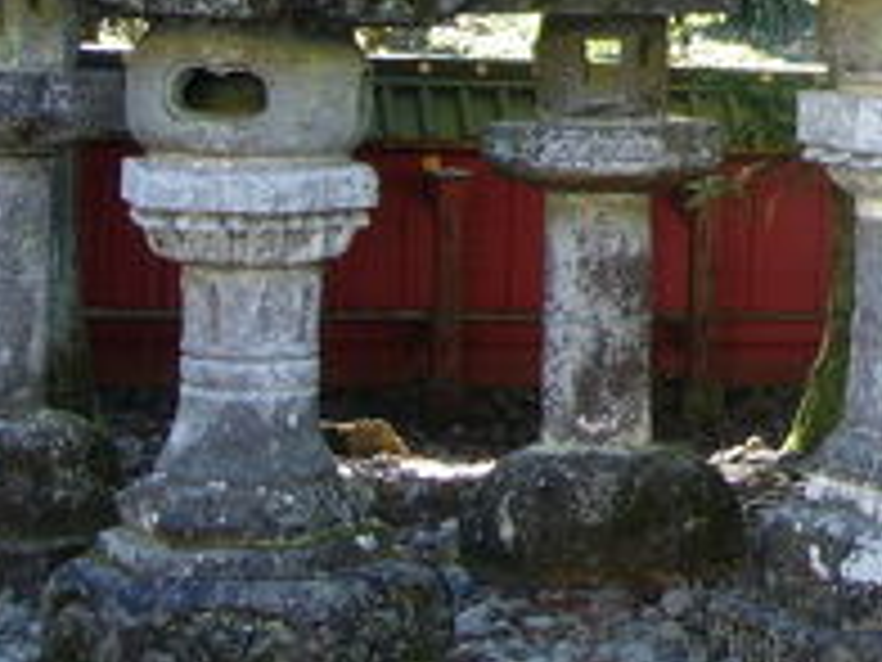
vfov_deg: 11.3
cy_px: -290
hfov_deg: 14.5
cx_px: 1341
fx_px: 3210
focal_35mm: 126
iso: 64
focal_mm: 7.8
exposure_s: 1/36.9
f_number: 2.8
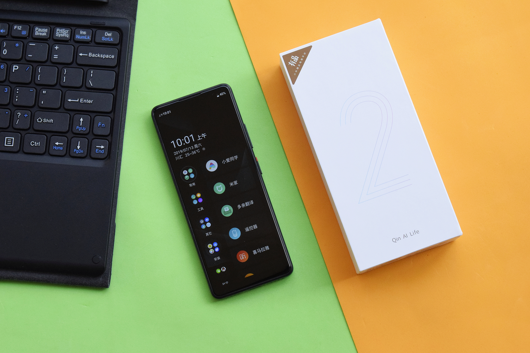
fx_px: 1214
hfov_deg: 24.6
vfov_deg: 16.6
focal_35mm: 82
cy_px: 176
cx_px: 265
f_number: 11
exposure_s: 1/500
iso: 3200
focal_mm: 55
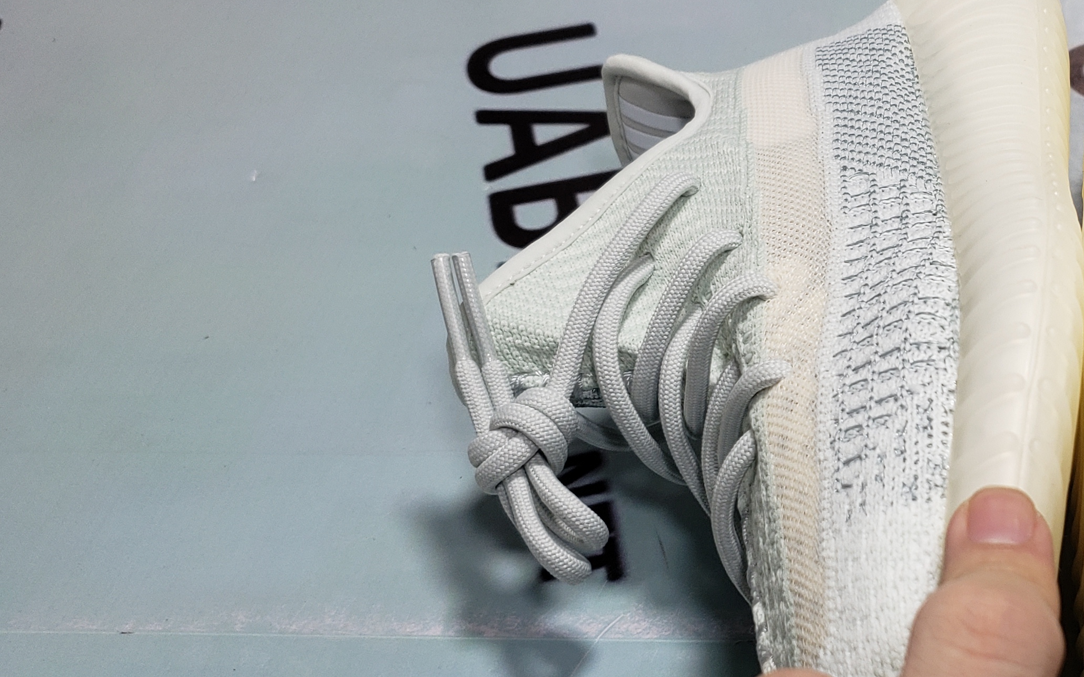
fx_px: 1595
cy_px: 385
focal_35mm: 54
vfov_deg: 24.0
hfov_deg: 35.0
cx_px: 1011
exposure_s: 1/111
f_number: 1.5
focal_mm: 4.3
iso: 50
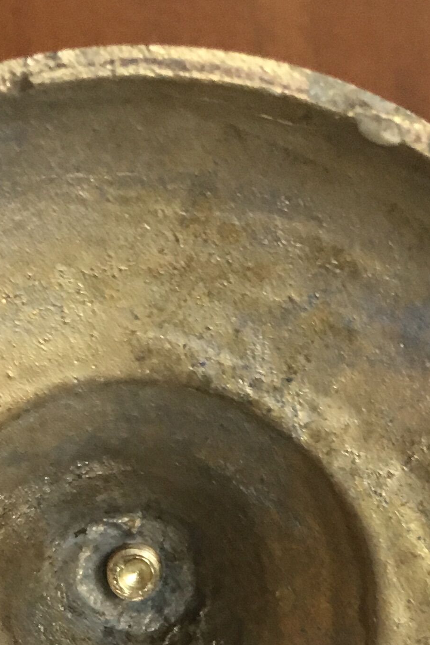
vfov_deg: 21.4
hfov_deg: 15.3
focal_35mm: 89
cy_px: 761
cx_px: 160
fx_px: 1594
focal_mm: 4.15
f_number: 2.2
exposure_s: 1/33
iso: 160
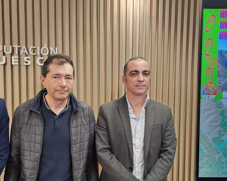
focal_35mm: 44
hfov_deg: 42.0
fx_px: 296
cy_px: 122
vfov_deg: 33.8
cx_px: 108
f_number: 1.7
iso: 160
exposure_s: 1/190
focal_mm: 6.3
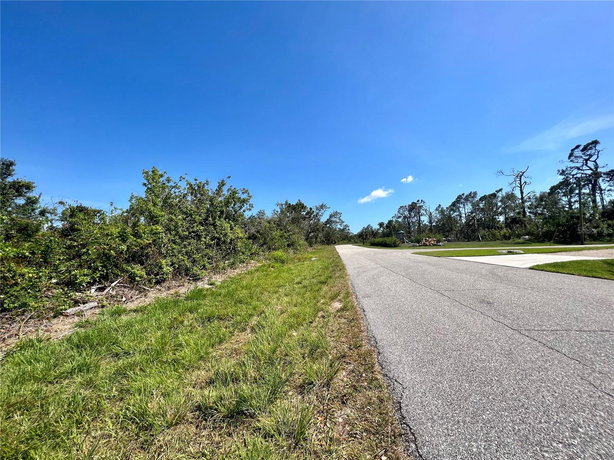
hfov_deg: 106.2
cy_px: 230
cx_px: 307
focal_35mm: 13
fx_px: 231
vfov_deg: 89.9
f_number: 1.8
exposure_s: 1/1845
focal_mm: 1.57
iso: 32
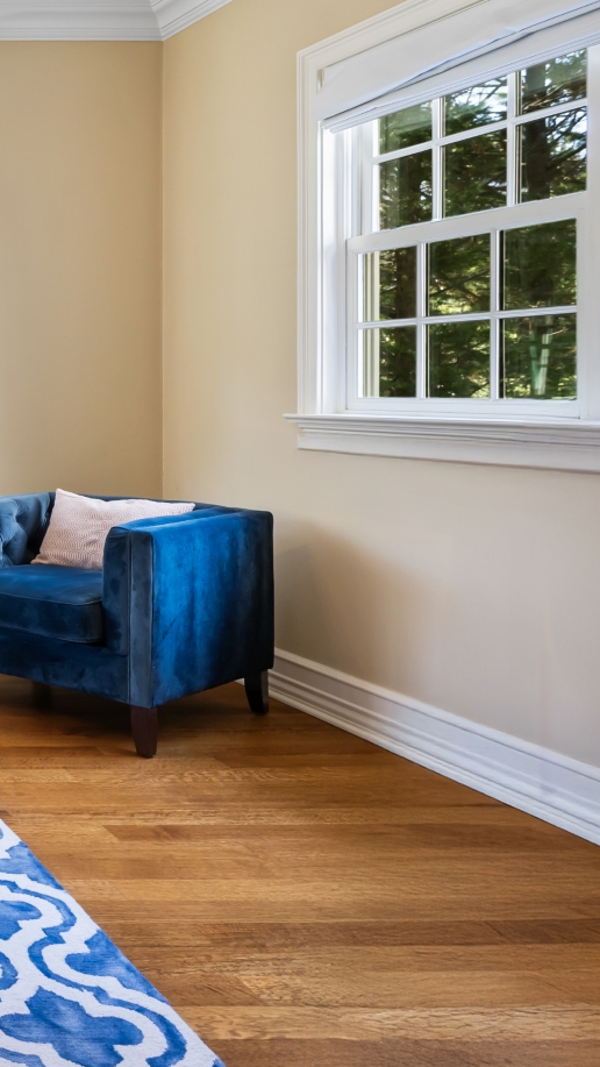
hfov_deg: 22.7
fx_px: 1075
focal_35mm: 38
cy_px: 380
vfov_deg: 52.0
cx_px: -390
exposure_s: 1/1.67
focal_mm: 18.5
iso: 400
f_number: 9
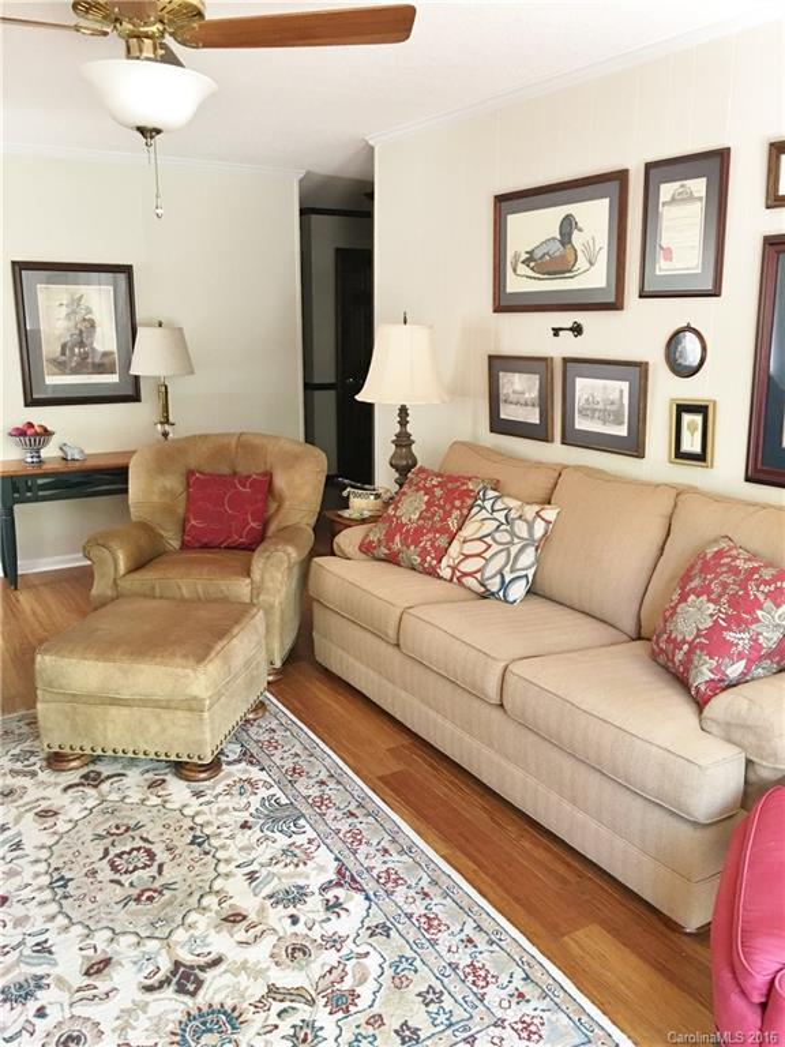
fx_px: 877
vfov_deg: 61.7
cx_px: 392
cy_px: 524
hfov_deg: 48.2
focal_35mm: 29
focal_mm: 4.15
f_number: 2.2
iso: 80
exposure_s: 1/15
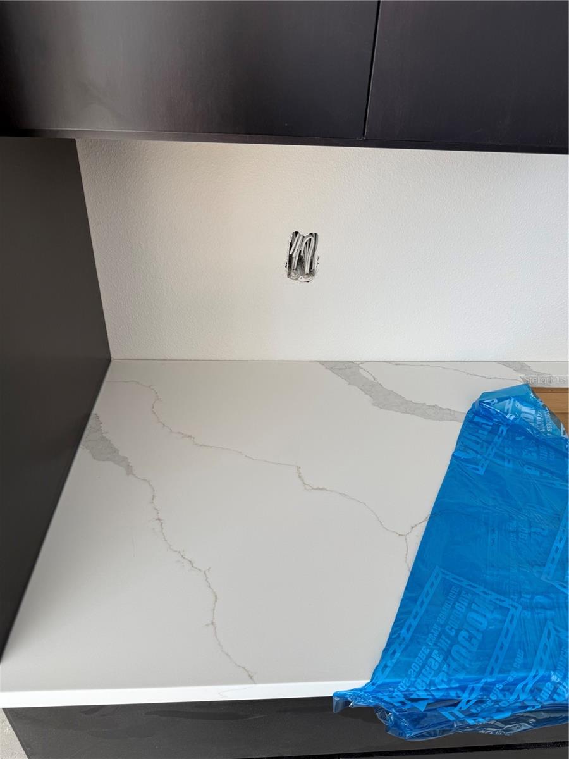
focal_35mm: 24
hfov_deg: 56.8
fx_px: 526
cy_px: 380
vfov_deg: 71.6
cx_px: 284
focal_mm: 6.76
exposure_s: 1/121
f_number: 1.78
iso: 64
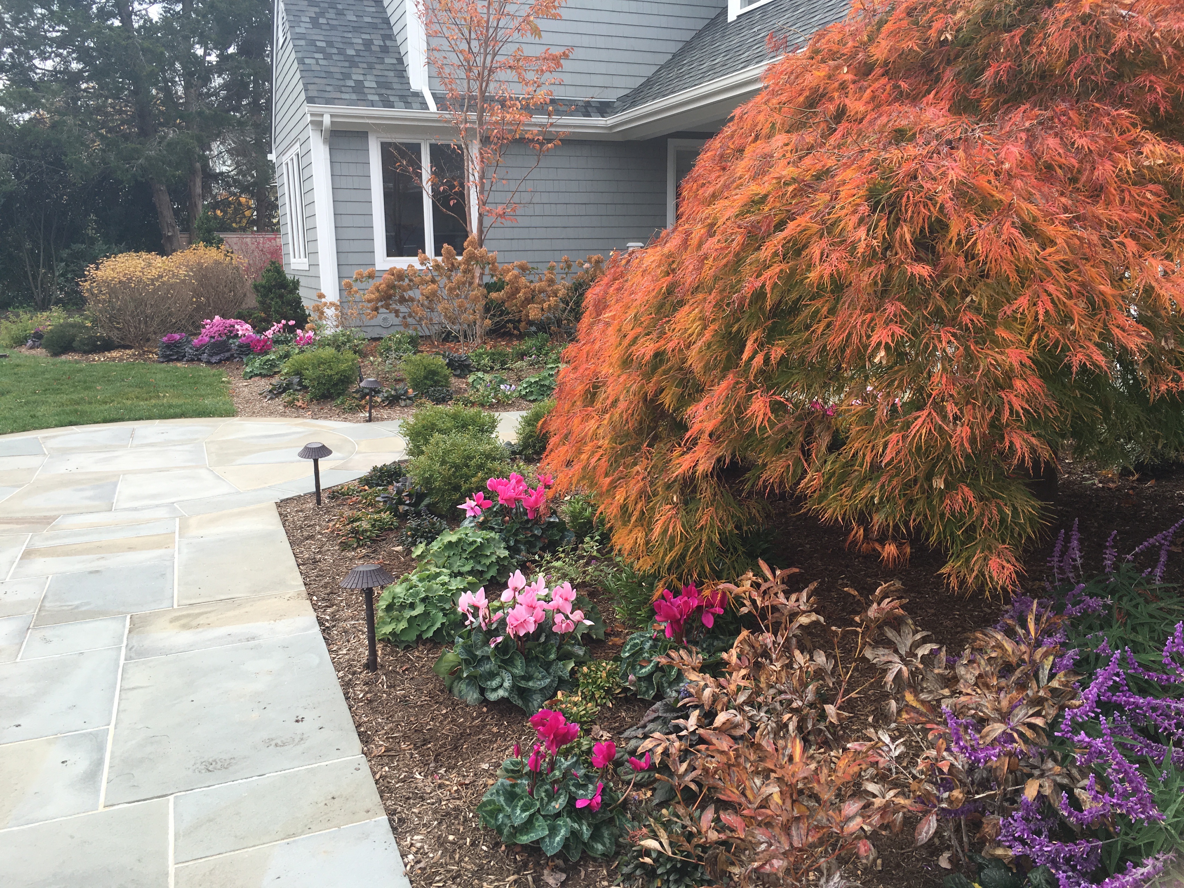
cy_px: 444
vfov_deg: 48.2
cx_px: 592
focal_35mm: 29
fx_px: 992
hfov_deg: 61.7
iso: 25
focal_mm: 4.15
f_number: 2.2
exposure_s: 1/384
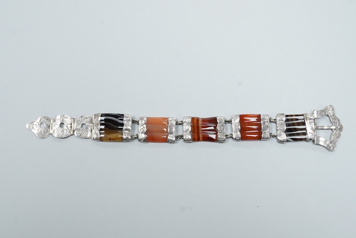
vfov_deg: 29.9
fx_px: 445
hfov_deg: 43.6
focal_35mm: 45
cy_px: 119
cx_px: 178
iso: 2500
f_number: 14
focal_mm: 30
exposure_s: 1/100
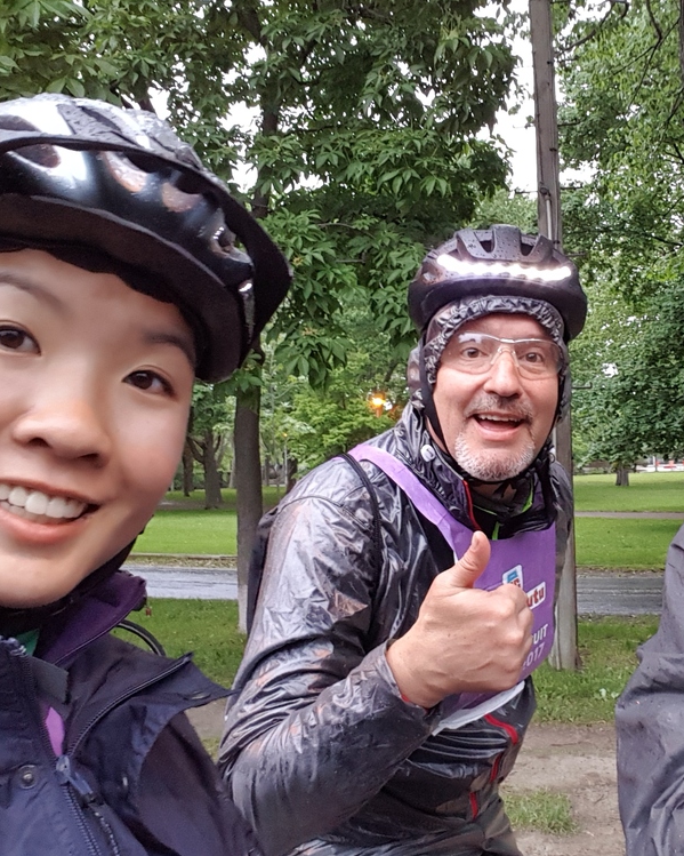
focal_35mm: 28
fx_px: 709
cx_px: 507
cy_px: 421
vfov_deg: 62.2
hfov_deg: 49.6
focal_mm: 2.1
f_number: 1.7
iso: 200
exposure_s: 1/25
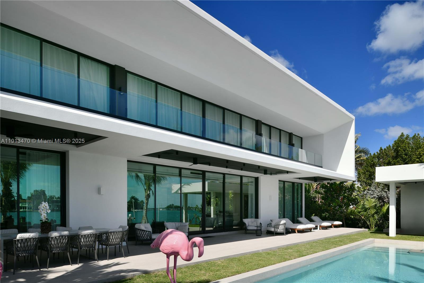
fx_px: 283
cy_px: 142
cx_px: 212
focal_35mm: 24
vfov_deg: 53.1
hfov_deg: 73.8
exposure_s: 1/200
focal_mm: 24
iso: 100
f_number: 11
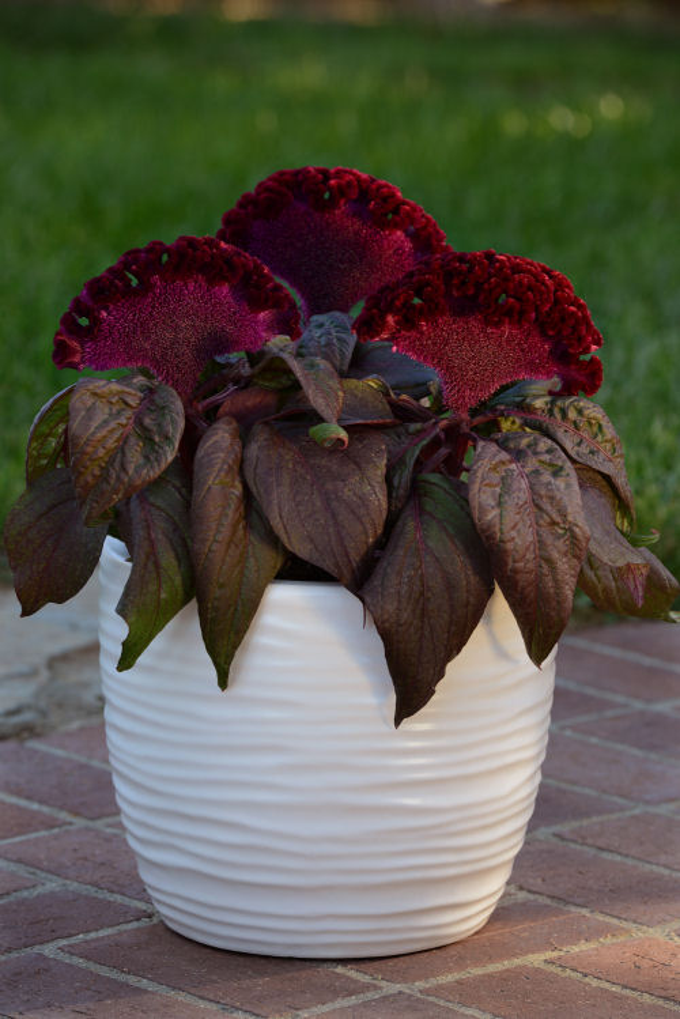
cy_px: 510
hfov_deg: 8.9
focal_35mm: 155
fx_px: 4387
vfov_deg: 13.2
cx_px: 340
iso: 200
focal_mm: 155
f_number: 8
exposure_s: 1/50
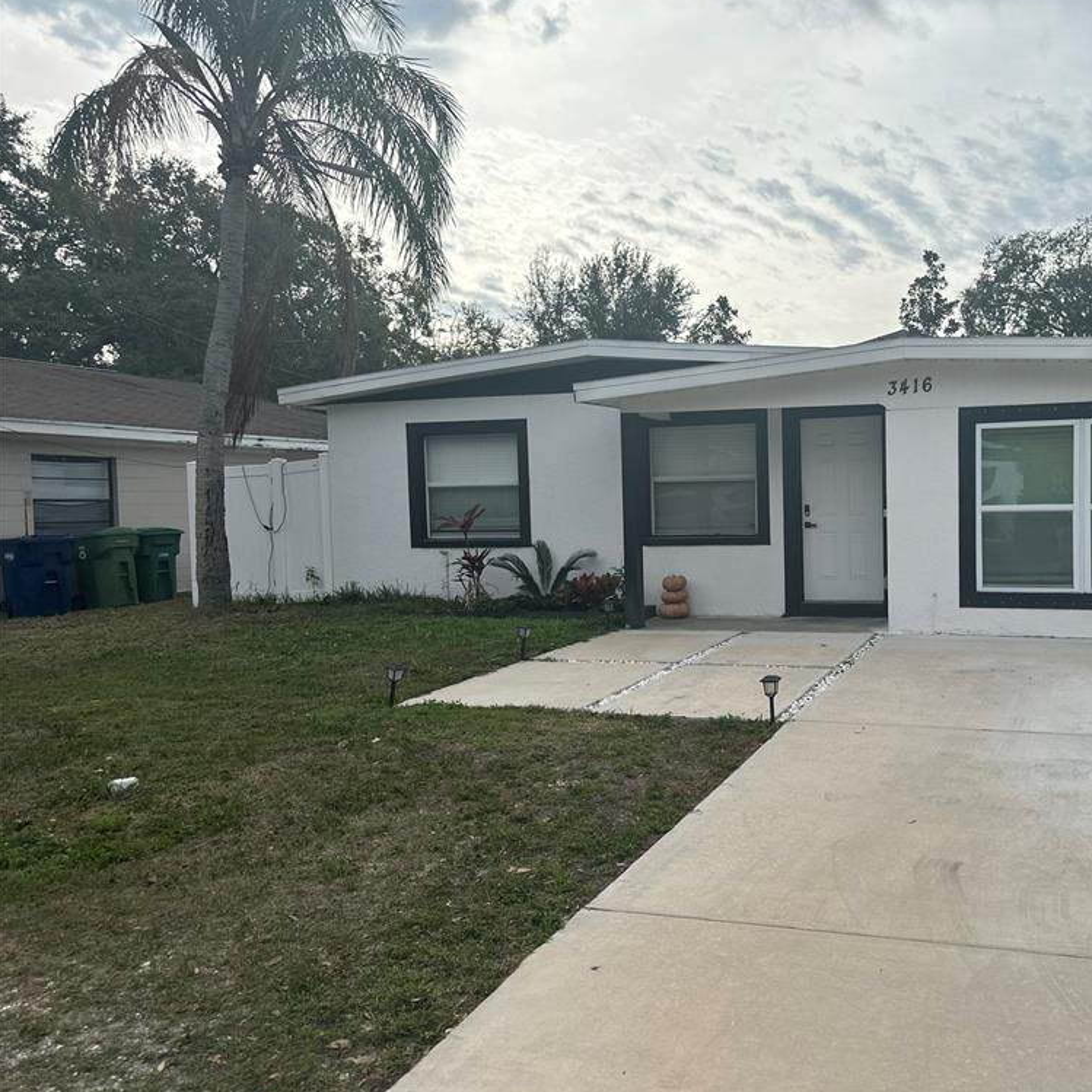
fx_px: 1035
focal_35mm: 29
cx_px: 744
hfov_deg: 54.3
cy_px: 545
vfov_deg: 55.6
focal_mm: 6.86
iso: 80
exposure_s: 1/7042
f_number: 1.78
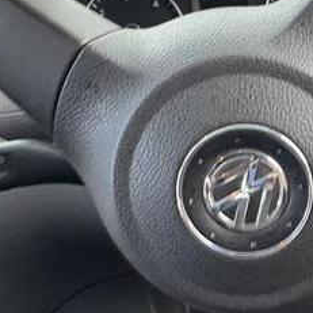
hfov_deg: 32.5
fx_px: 491
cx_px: 313
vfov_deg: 35.3
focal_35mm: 48
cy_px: 175
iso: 500
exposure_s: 1/60
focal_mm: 2.22
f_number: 2.2
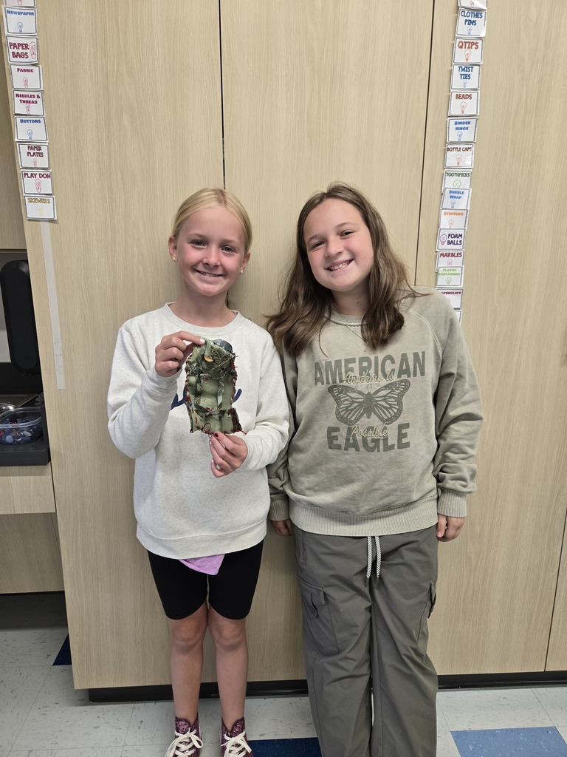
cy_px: 378
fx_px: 502
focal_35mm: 23
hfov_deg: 58.9
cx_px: 284
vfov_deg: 73.9
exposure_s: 1/120
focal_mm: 5.4
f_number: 1.8
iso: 125
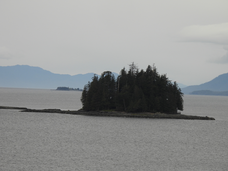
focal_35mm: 260
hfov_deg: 7.6
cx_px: 114
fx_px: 1713
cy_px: 86
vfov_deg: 5.7
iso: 100
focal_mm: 46.4
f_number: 4.5
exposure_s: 1/320
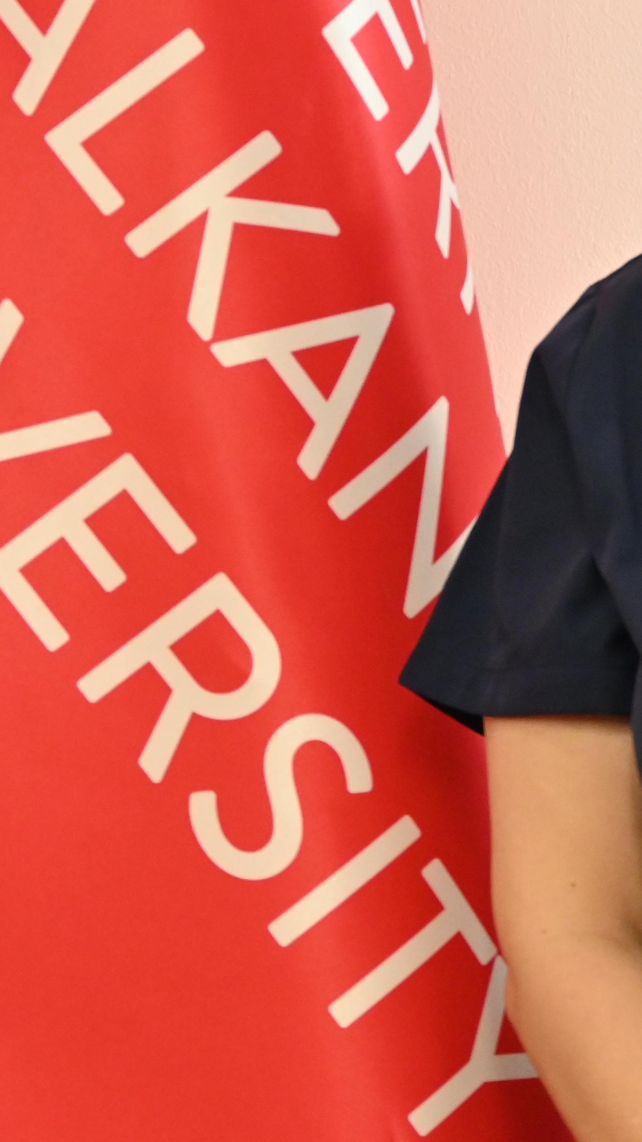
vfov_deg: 10.5
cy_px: 289
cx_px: 857
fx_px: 6182
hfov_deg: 5.9
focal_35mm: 204
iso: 1600
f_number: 5
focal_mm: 55
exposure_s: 1/180
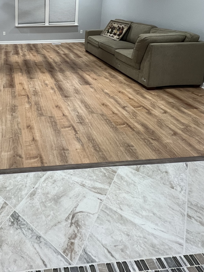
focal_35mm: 24
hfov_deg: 50.5
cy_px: 35
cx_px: 21
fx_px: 189
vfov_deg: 62.0
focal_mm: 1.57
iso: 320
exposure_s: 1/60
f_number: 1.8
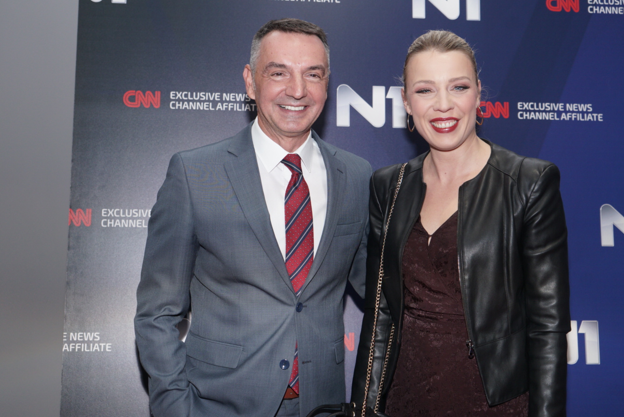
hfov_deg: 38.1
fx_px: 902
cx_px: 338
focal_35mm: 52
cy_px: 176
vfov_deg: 26.0
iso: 800
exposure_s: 1/160
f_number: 4.5
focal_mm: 43
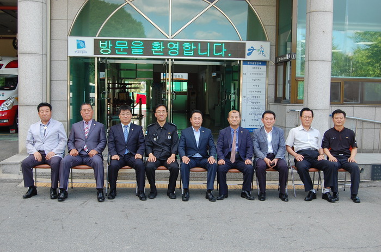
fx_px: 444
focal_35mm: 42
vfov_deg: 31.8
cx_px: 190
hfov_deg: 46.5
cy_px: 126
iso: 280
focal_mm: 28
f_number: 5.6
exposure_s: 1/125
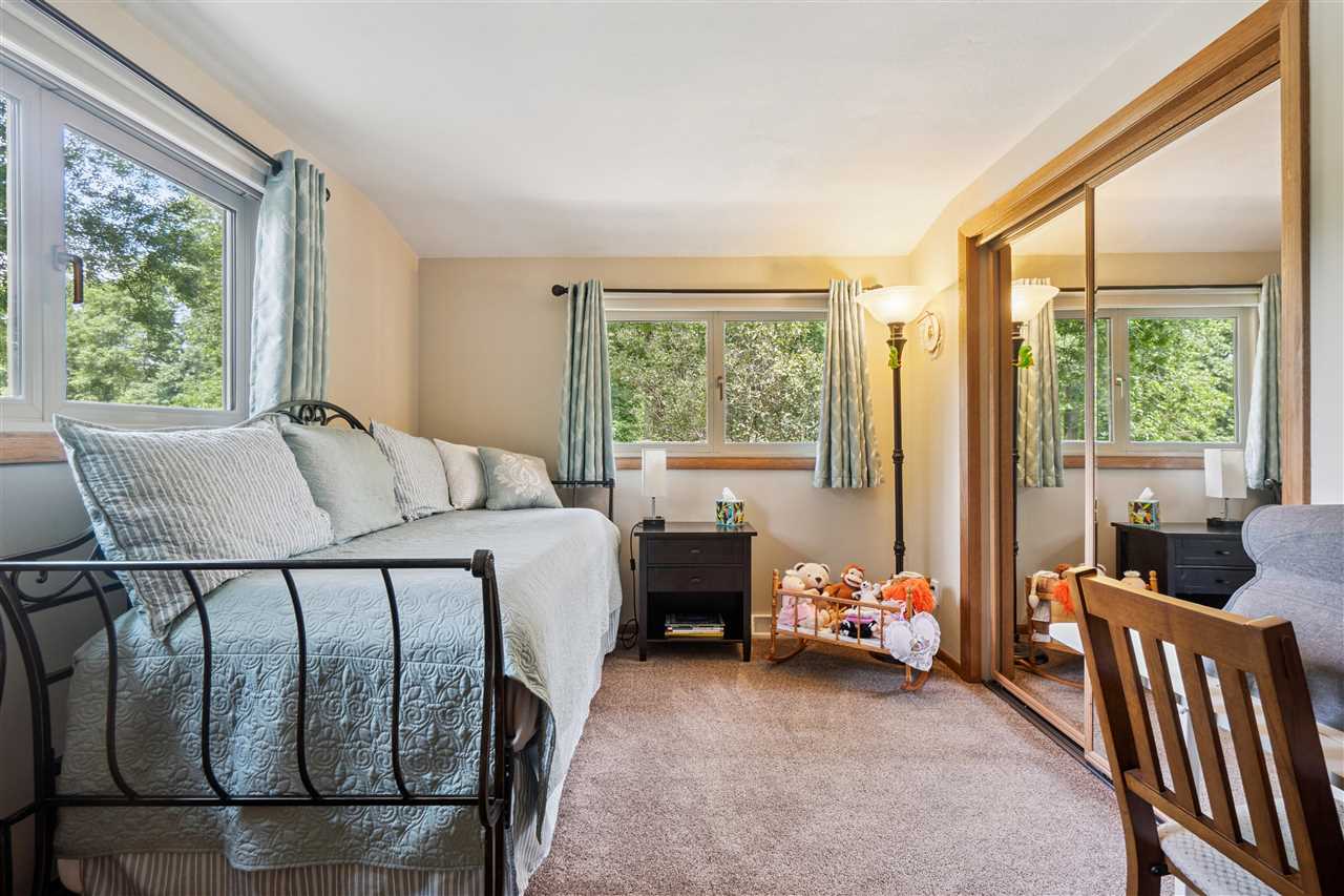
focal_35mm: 16
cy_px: 448
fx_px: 597
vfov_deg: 73.7
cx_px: 672
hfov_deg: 96.7
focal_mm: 16
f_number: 9
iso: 400
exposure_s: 1/8
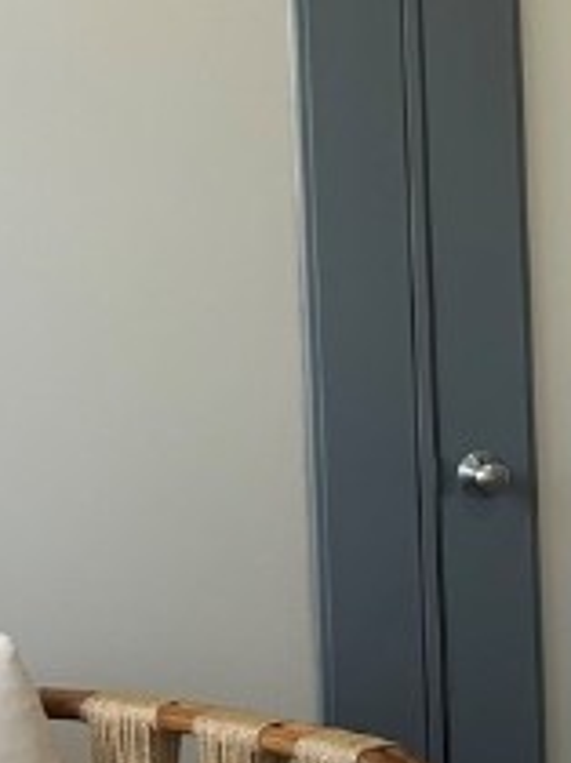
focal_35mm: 127
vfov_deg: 15.5
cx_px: 1506
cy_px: 429
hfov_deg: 9.8
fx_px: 2799
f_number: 1.5
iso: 64
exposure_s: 1/120
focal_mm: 5.7
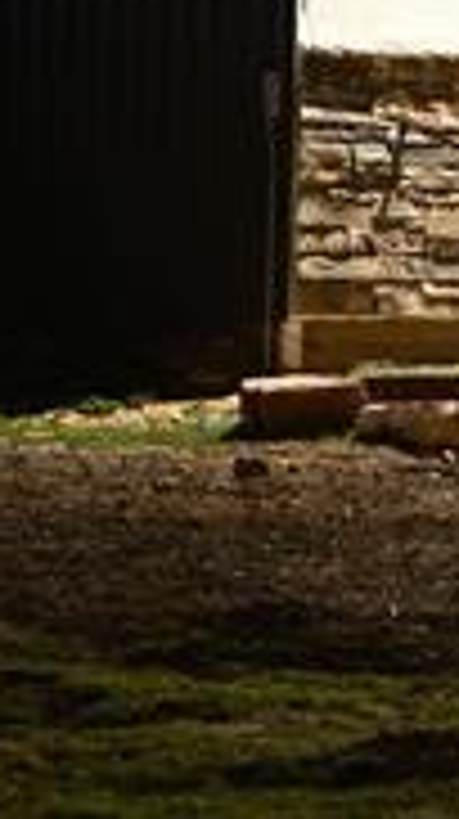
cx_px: 1278
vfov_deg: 9.2
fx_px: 4990
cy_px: -369
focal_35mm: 230
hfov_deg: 5.0
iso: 640
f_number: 4
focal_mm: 39
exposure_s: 1/5
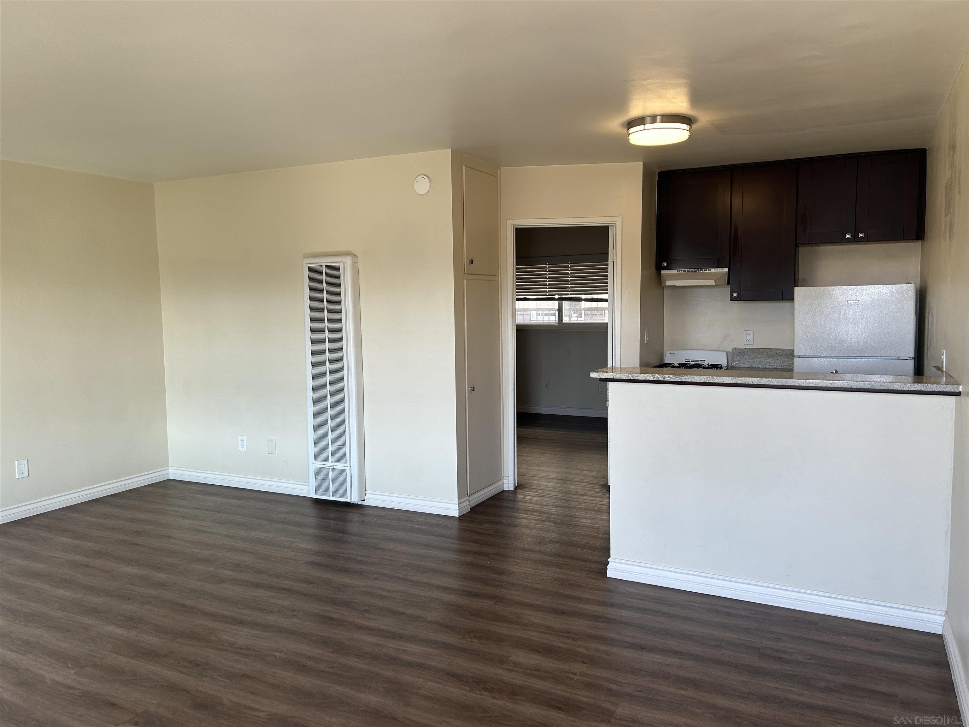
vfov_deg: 53.1
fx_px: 728
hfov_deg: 67.3
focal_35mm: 26
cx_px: 484
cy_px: 364
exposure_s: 1/120
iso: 32
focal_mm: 5.7
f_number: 1.5
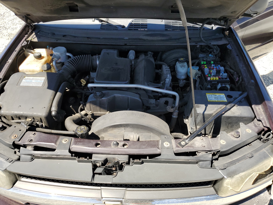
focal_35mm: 26
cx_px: 136
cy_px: 102
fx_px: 205
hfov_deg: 67.3
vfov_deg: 53.1
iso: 50
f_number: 1.5
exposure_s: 1/1111
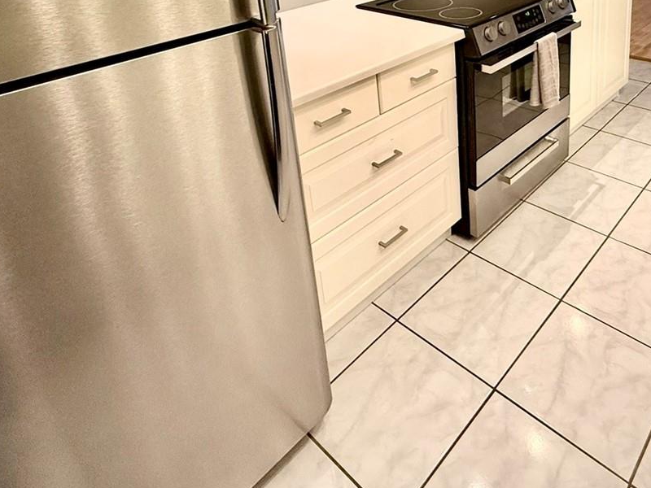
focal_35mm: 28
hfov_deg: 60.6
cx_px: 473
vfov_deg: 43.6
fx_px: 527
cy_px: 16
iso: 200
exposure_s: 1/120
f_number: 2.2
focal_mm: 2.22
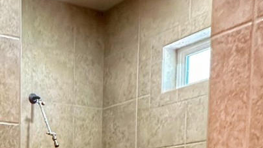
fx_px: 404
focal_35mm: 58
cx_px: -42
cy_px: 241
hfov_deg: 31.1
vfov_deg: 17.8
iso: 800
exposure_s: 1/60
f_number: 2.2
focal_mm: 2.22
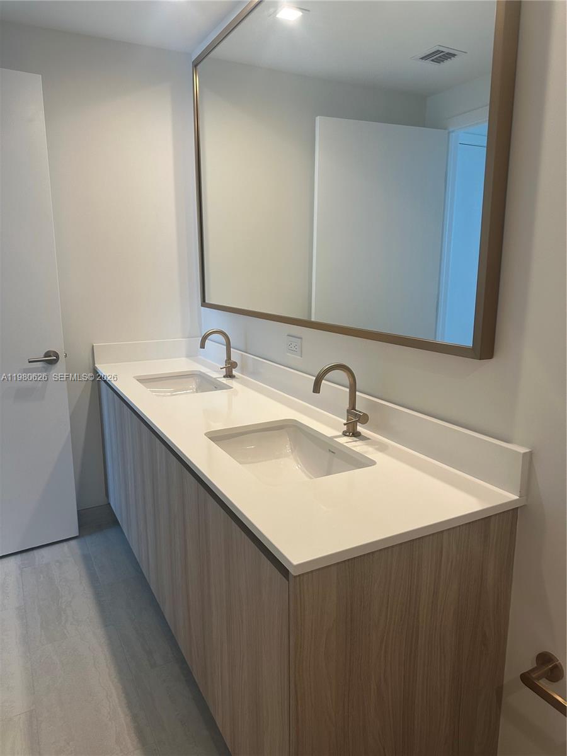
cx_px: 284
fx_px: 524
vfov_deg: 71.6
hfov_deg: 56.8
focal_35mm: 24
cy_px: 378
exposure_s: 1/120
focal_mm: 6.86
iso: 125
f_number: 1.78
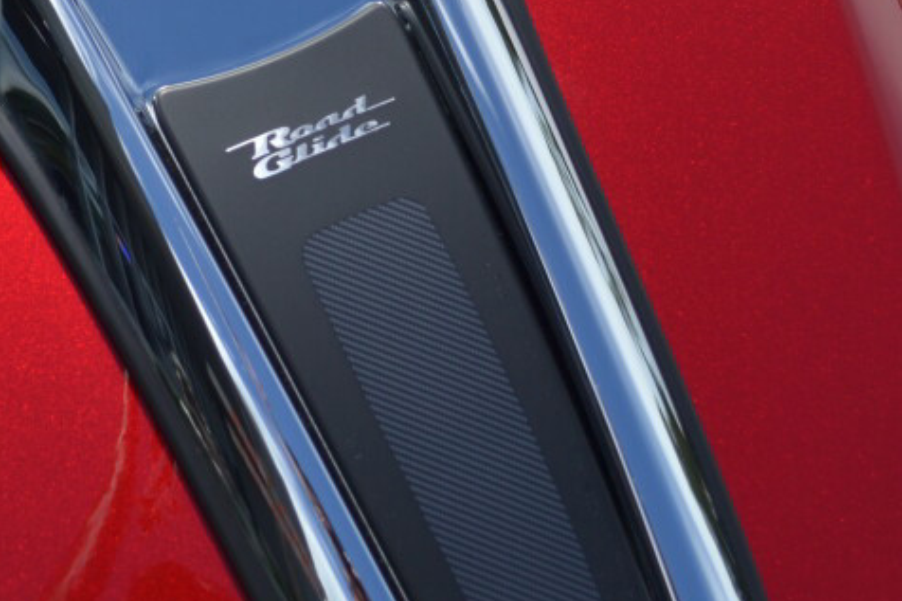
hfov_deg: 16.9
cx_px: 252
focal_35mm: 121
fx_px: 3031
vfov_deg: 11.2
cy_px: 21
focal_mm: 32
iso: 100
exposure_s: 1/640
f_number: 4.8
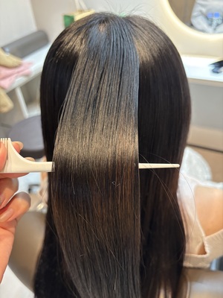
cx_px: 112
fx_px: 223
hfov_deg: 53.1
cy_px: 149
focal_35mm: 26
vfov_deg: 67.3
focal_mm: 5.96
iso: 400
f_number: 1.6
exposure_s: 1/33
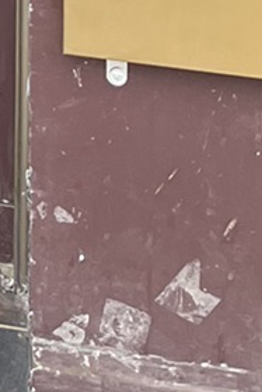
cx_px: -595
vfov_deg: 8.9
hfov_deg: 6.4
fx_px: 2104
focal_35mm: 193
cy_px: -756
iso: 80
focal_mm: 5.1
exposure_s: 1/121
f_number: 1.6
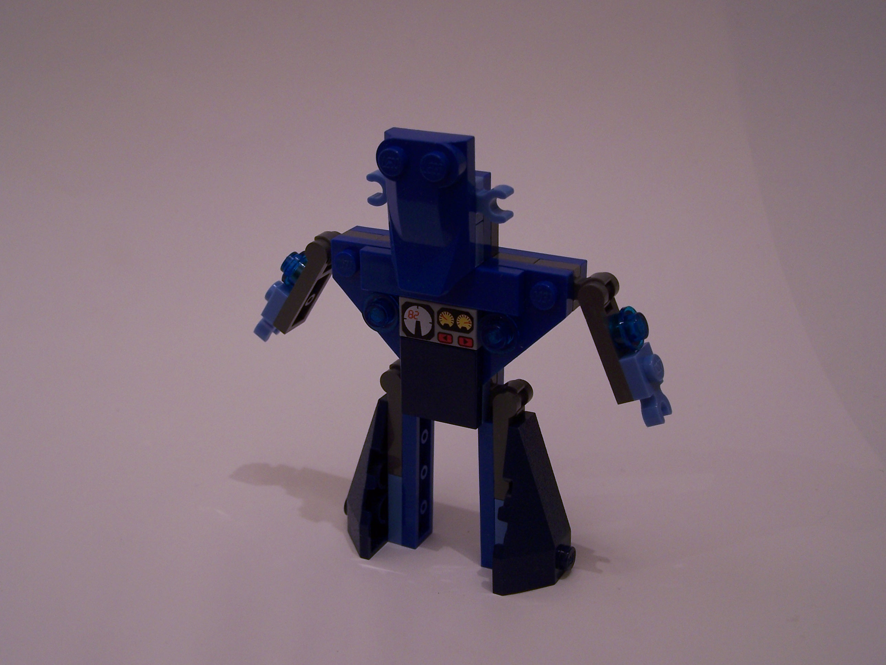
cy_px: 332
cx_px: 443
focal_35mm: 51
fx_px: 1305
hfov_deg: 37.5
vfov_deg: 28.6
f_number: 3
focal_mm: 8.5
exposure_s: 1/6
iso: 80
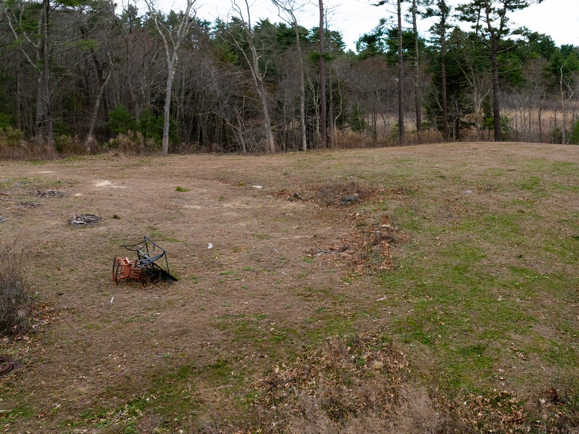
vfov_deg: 41.0
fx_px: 568
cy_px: 131
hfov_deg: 52.8
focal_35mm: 34
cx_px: 394
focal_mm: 12.29
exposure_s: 1/800
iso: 350
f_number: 2.8
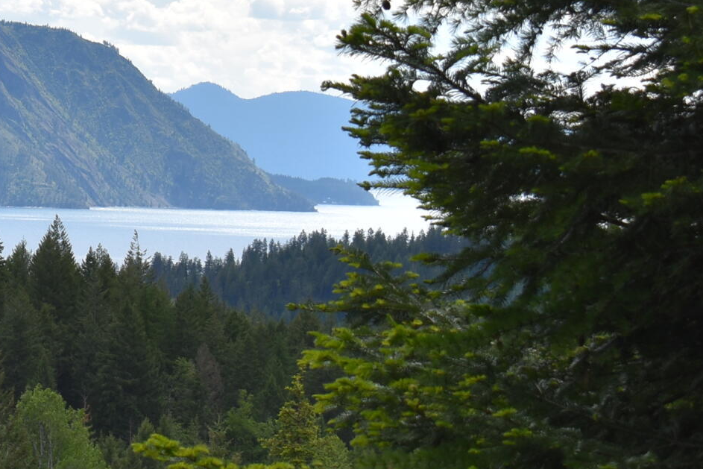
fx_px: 5128
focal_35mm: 263
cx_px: -346
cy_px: 98
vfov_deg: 5.2
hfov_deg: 7.7
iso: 100
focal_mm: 55
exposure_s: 1/200
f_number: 9
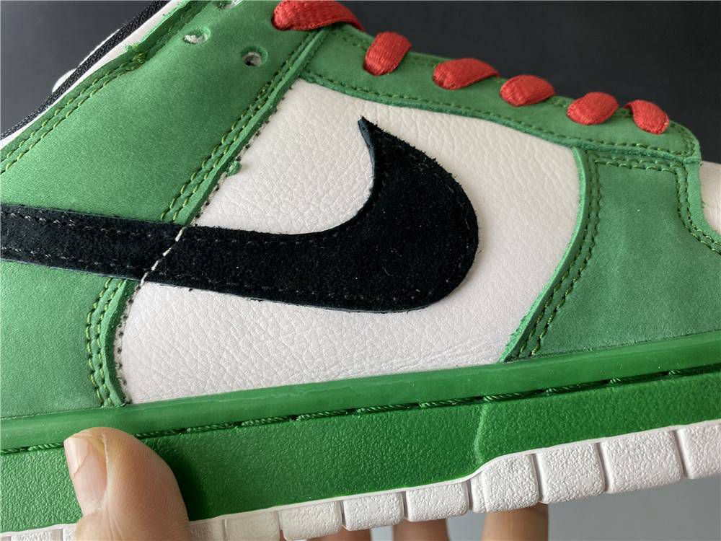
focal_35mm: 26
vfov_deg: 53.1
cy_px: 270
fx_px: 542
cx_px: 360
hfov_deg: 67.3
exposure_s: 1/50
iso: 64
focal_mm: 4.25
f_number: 1.8
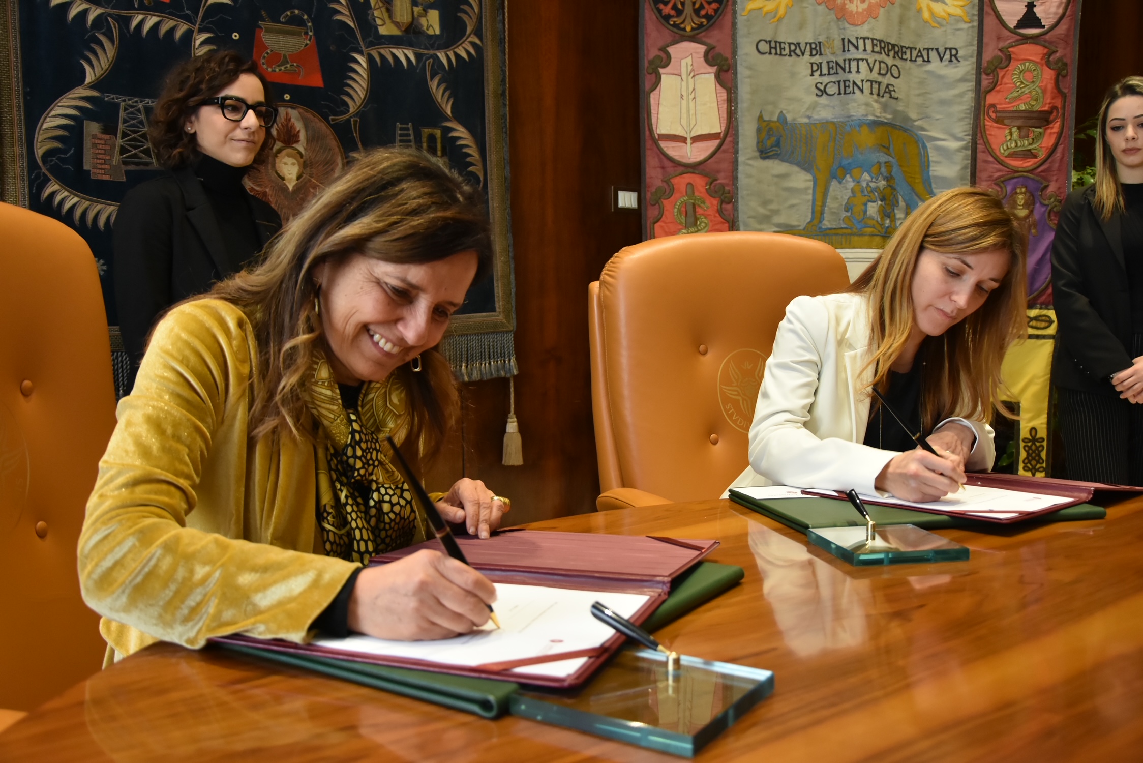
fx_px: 1000
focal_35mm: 32
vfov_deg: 41.7
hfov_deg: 59.5
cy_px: 382
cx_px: 572
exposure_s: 1/60
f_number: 4
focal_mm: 21
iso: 1400
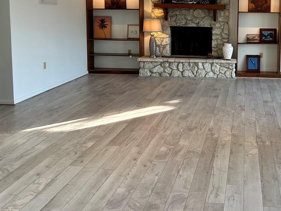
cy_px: 42
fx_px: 365
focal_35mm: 45
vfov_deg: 31.4
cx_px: 230
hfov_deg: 40.1
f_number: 1.5
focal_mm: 5.7
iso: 64
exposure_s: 1/120
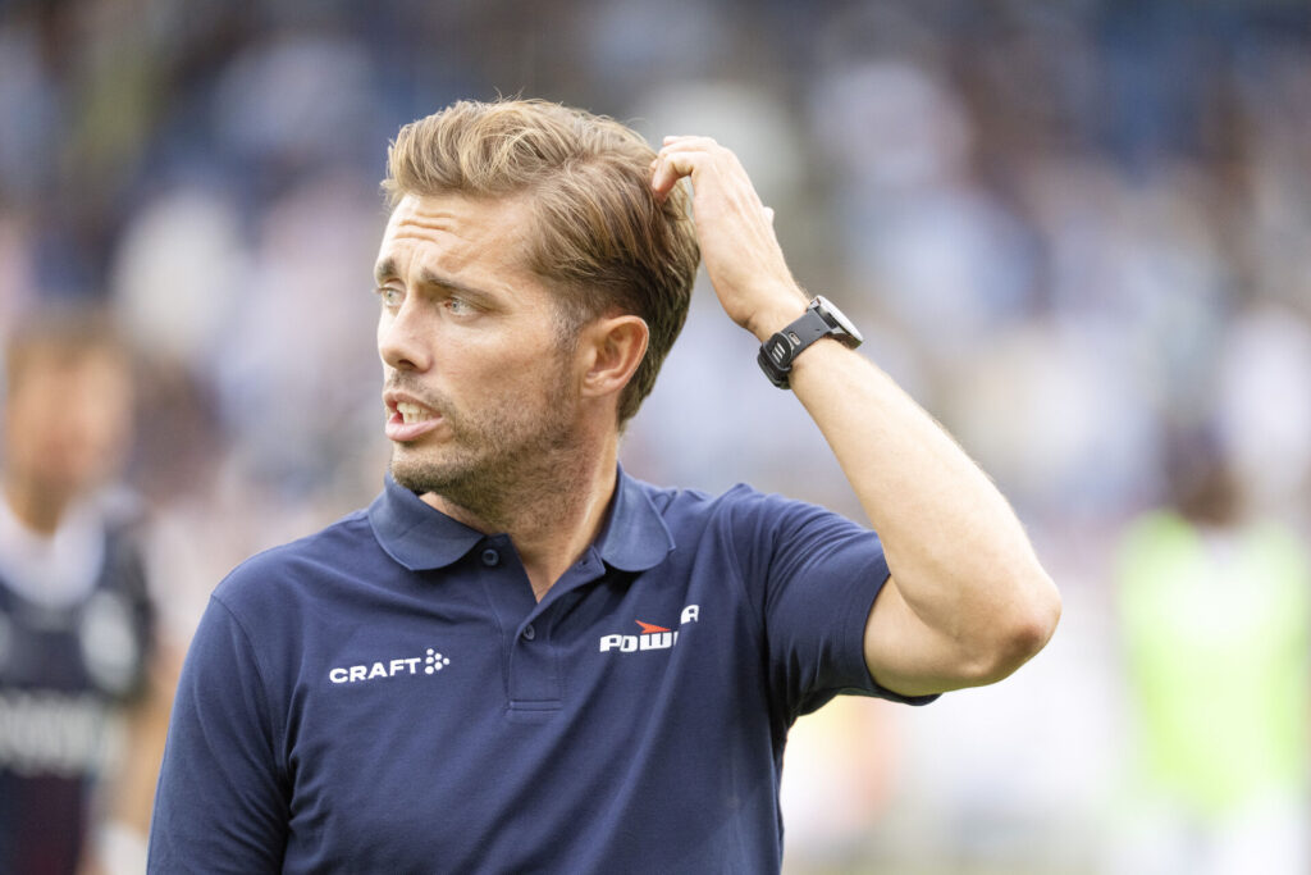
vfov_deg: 4.6
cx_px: 656
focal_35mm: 300
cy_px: 438
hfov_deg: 6.9
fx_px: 10926
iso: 3200
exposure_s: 1/2500
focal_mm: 300
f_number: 2.8
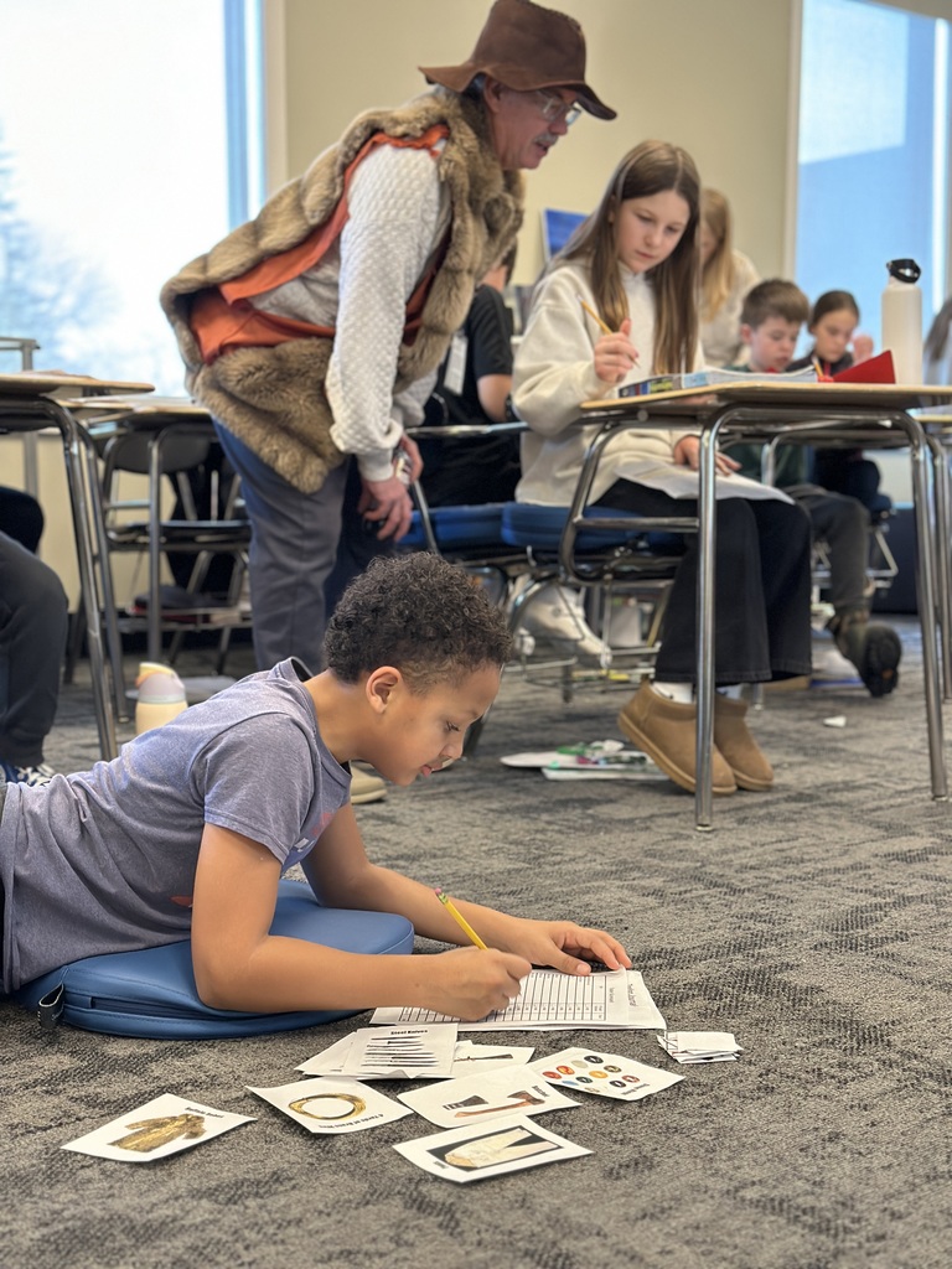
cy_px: 634
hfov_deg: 30.3
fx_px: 1760
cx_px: 476
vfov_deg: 39.7
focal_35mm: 48
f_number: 1.78
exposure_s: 1/60
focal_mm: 6.86
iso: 320
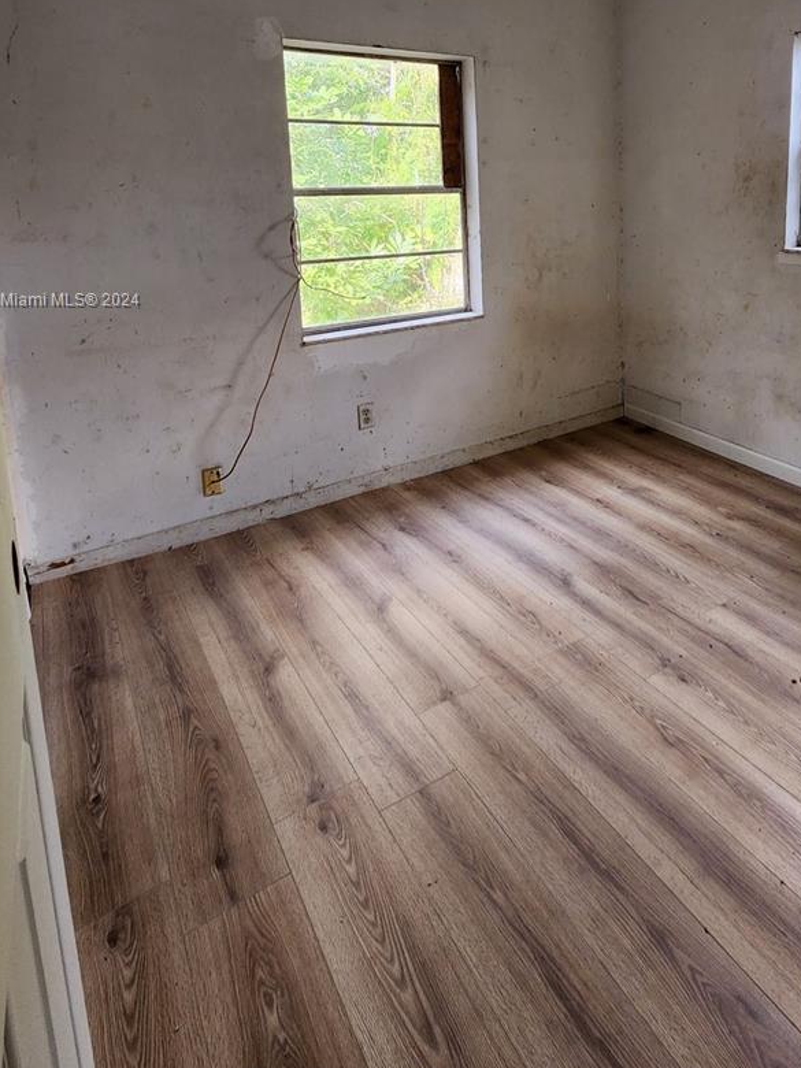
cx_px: 505
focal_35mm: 20
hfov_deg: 64.9
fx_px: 617
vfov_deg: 77.2
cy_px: 301
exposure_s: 1/60
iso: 125
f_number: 2.2
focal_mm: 2.2
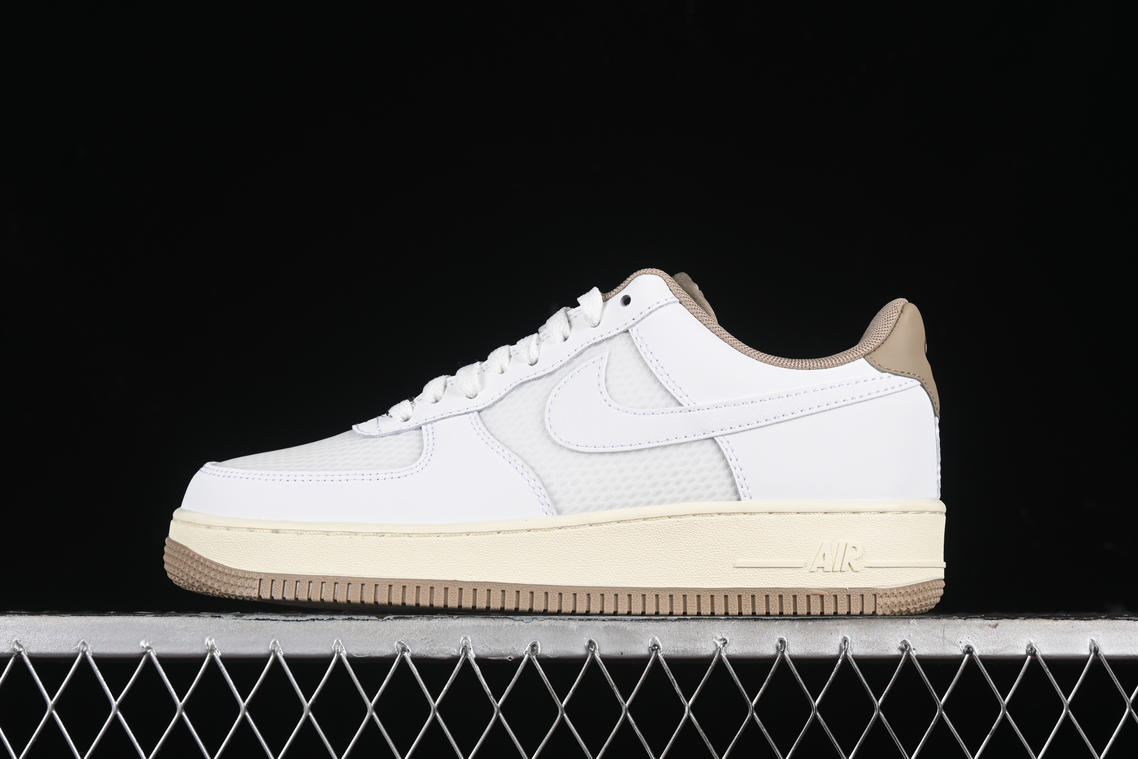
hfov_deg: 27.0
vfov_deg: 18.2
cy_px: 380
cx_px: 569
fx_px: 2371
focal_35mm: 75
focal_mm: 50
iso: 160
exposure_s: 1/125
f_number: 8
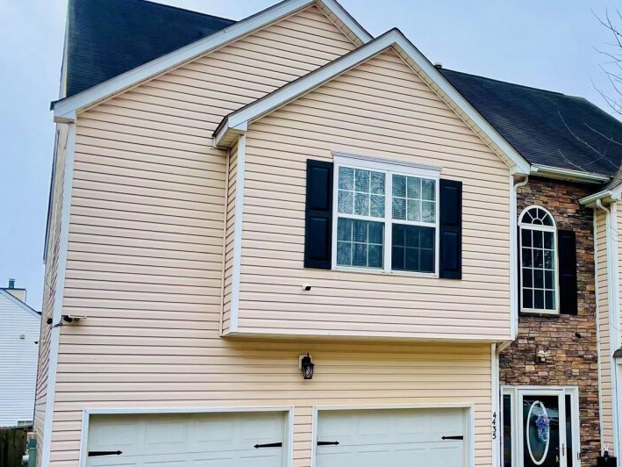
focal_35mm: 44
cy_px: 278
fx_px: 791
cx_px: 487
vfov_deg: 32.8
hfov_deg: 41.3
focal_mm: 4.2
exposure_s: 1/1642
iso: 32
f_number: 1.6
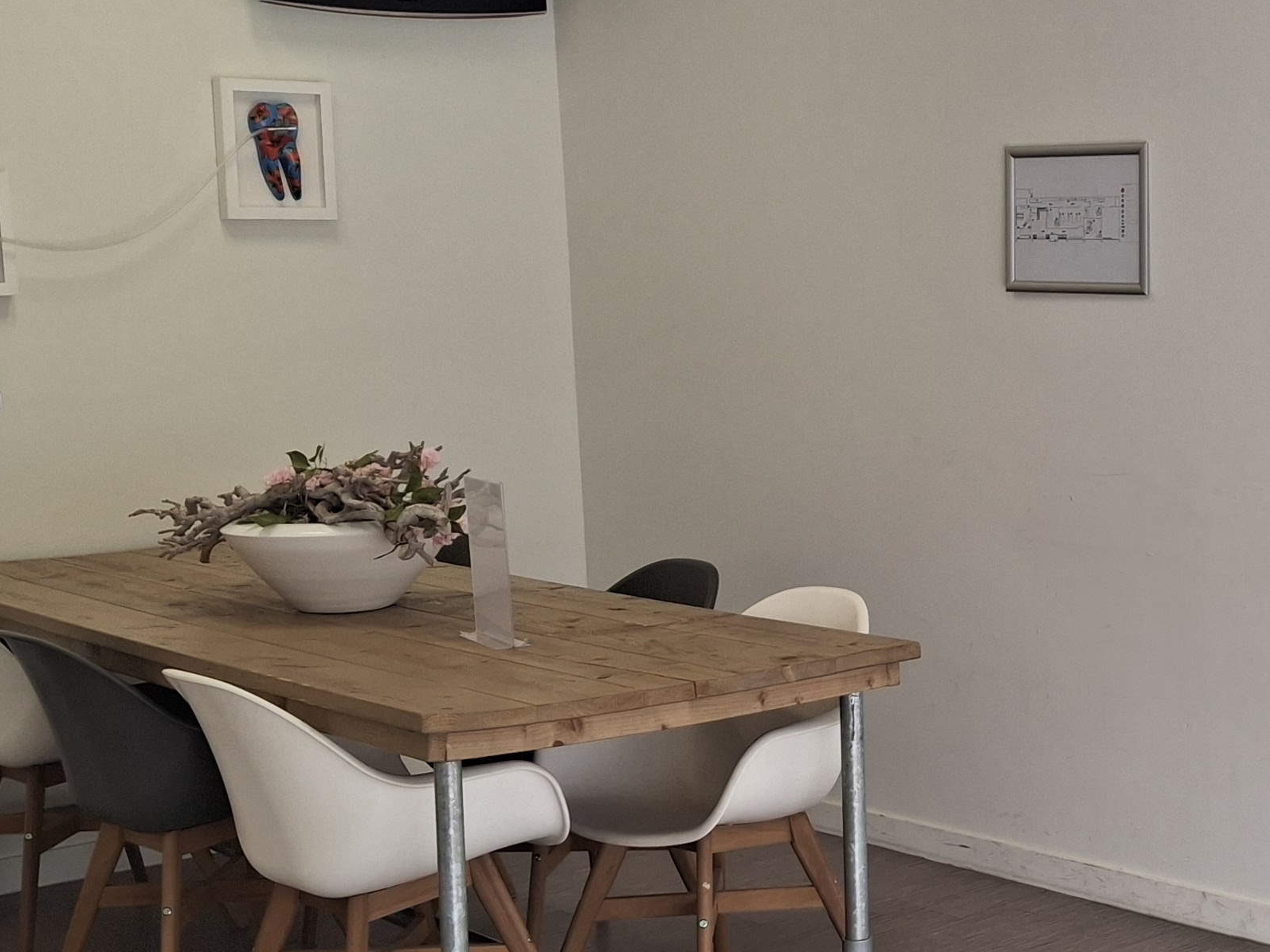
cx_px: 1197
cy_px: 578
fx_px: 2348
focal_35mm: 64
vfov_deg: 22.9
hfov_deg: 28.8
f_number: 1.8
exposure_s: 1/130
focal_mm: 4.69
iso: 25
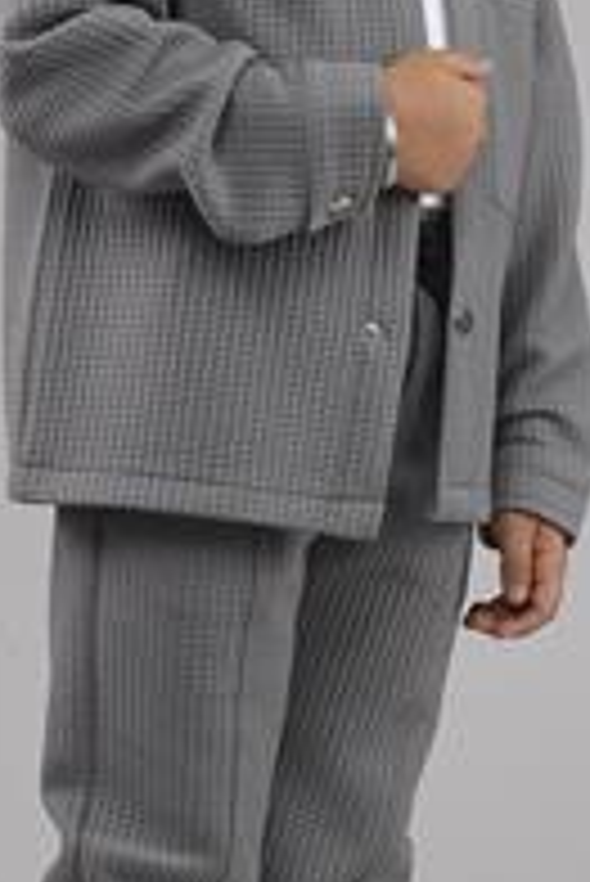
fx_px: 4736
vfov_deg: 10.6
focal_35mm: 193
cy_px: 315
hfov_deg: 7.1
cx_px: 288
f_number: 8
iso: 80
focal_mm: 42
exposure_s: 1/160
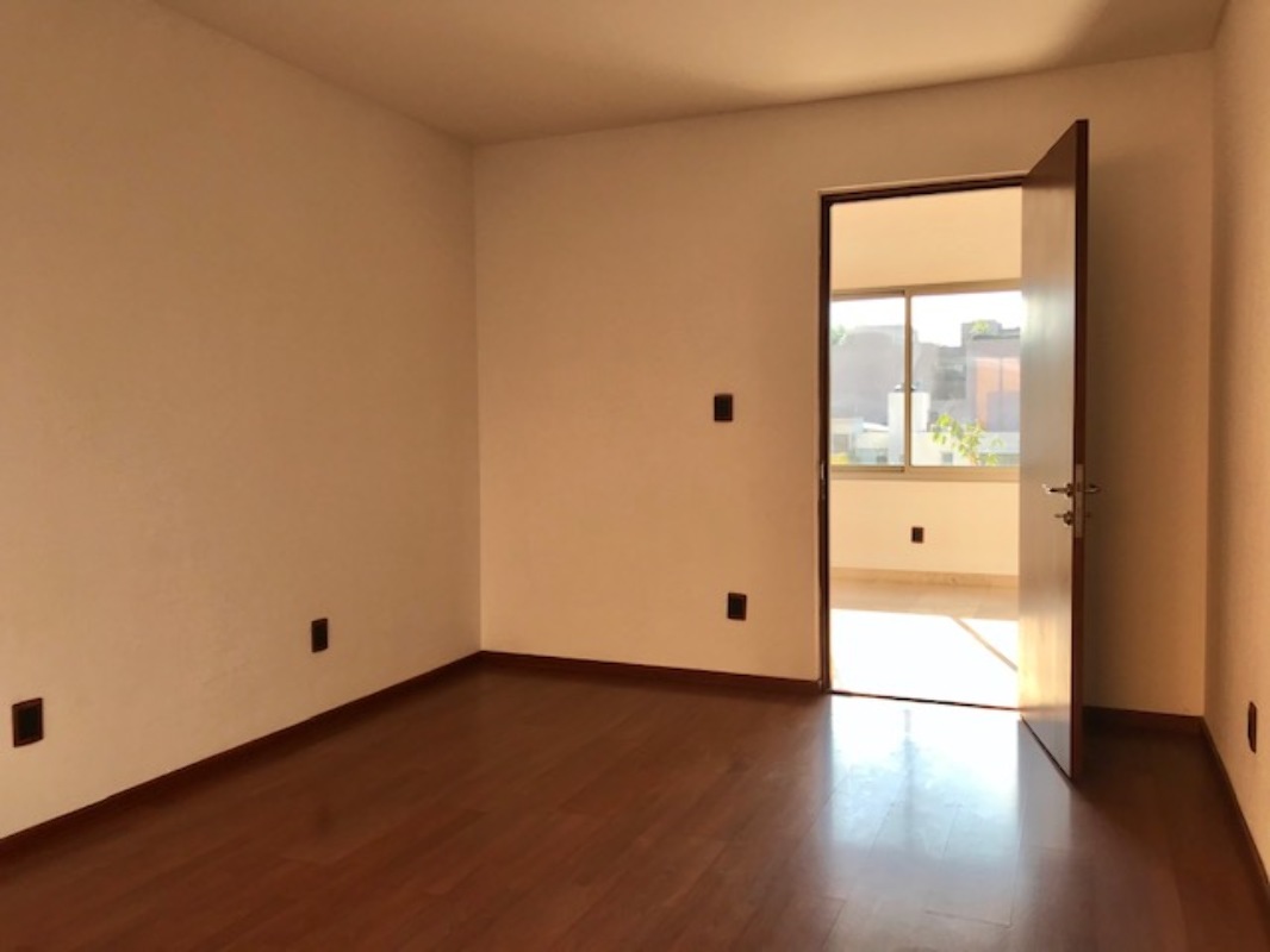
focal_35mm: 28
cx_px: 635
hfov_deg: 63.4
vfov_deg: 49.8
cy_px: 476
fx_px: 1028
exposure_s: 1/386
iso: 20
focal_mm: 3.99
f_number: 1.8
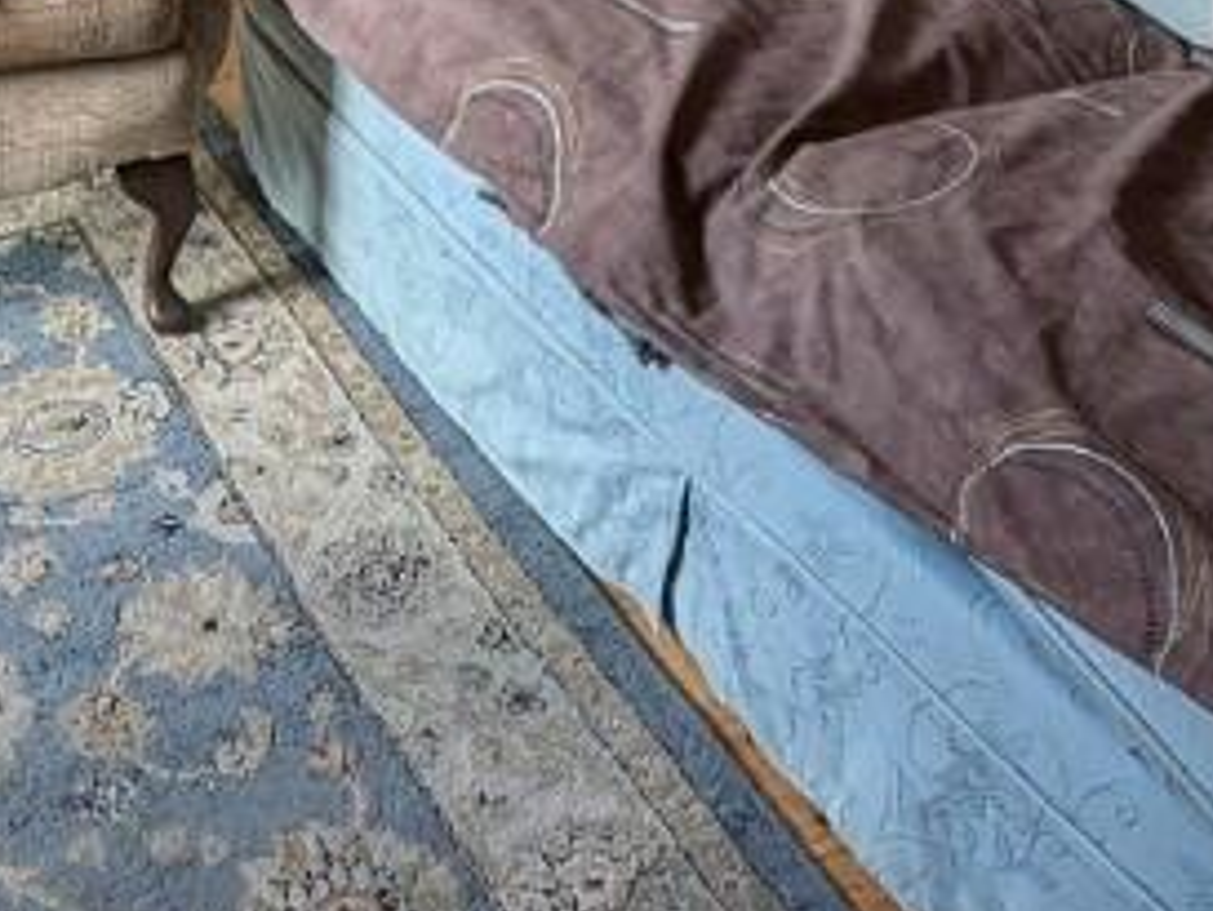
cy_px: -409
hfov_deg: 31.4
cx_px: 258
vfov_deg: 21.1
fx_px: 2103
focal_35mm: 60
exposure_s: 1/98.6
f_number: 2.2
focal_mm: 2.35
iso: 47
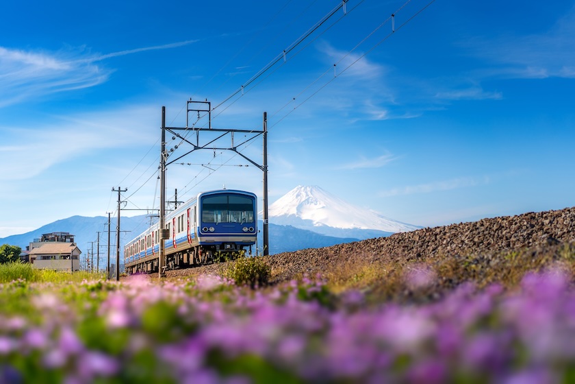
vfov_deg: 24.6
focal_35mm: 55
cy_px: 192
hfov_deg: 36.2
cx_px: 288
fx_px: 878
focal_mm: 55
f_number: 2.5
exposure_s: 1/2000
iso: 50
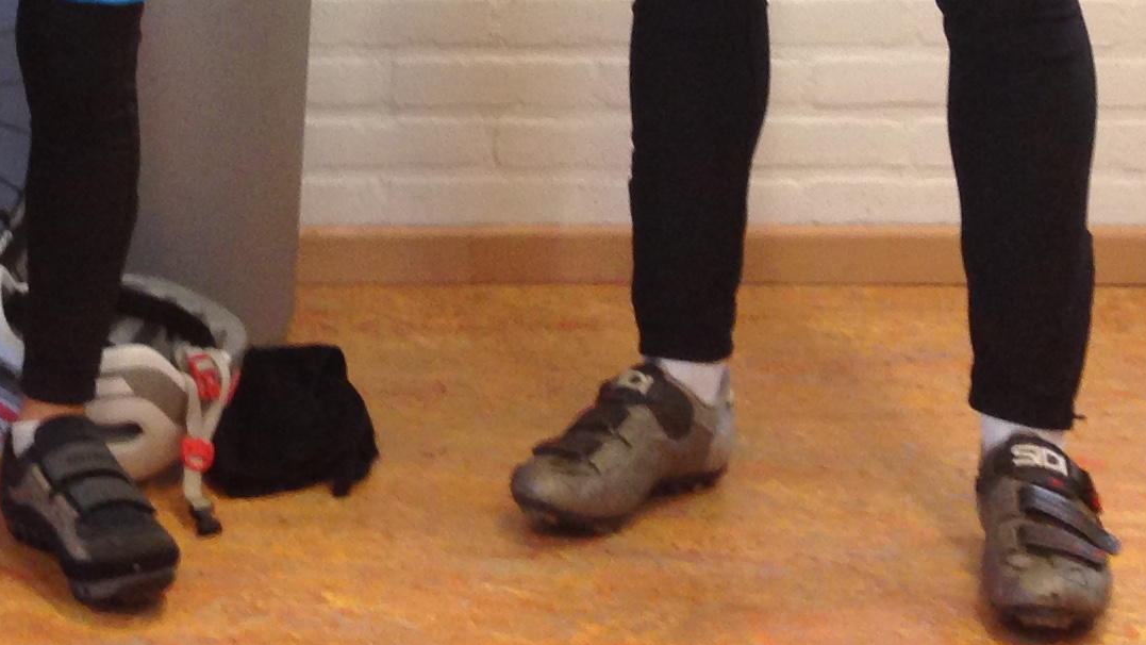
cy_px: -622
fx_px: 3312
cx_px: 117
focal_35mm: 109
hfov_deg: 19.3
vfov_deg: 10.3
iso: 100
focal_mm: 4.12
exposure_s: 1/20
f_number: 2.4
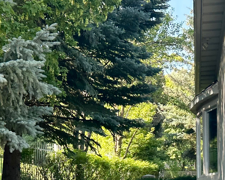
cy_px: 189
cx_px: 89
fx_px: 480
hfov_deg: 26.3
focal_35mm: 72
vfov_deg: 20.4
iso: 80
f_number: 1.78
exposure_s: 1/680
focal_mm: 6.86
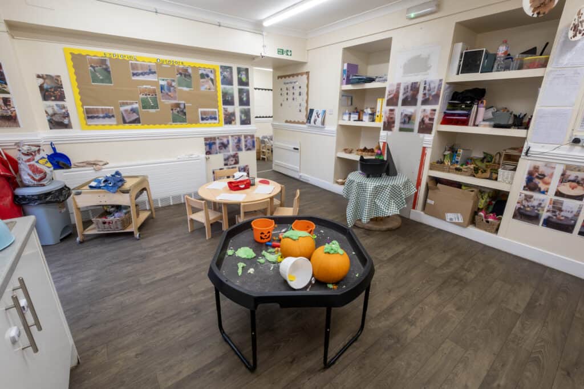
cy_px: 194
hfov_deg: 100.4
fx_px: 243
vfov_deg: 77.3
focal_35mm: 15
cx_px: 292
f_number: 10
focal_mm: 10
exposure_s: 1/2
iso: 125
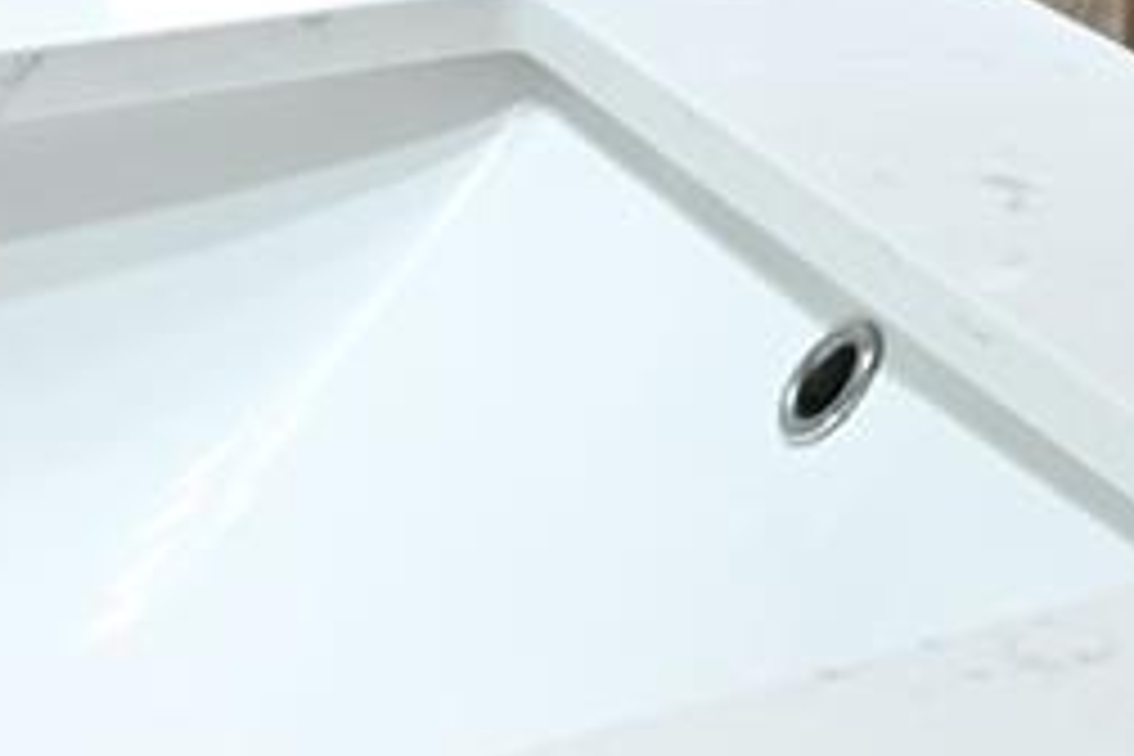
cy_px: -470
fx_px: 3402
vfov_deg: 12.0
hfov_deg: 16.3
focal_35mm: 108
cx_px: 1953
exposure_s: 1/15
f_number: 9
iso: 800
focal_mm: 17
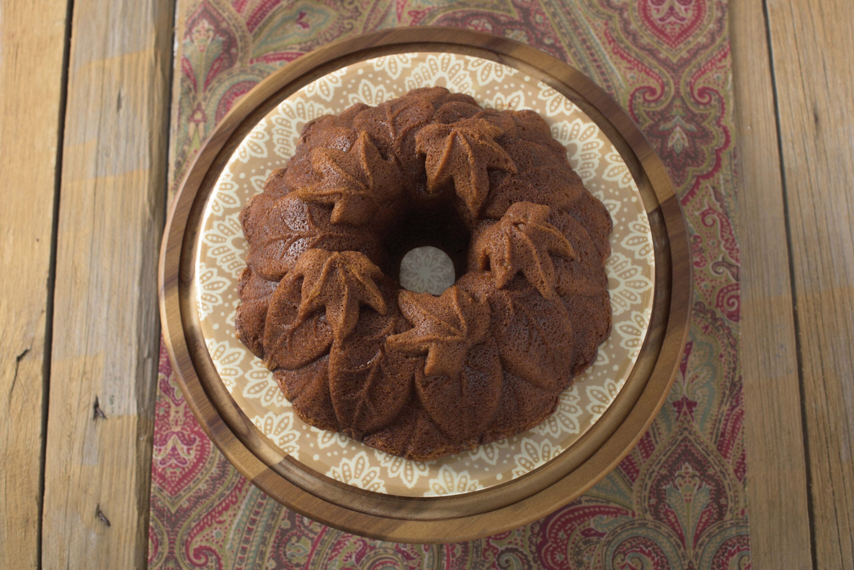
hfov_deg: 39.6
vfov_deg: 27.0
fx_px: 1187
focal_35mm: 50
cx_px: 427
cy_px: 285
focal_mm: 50
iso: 125
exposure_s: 1/200
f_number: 8
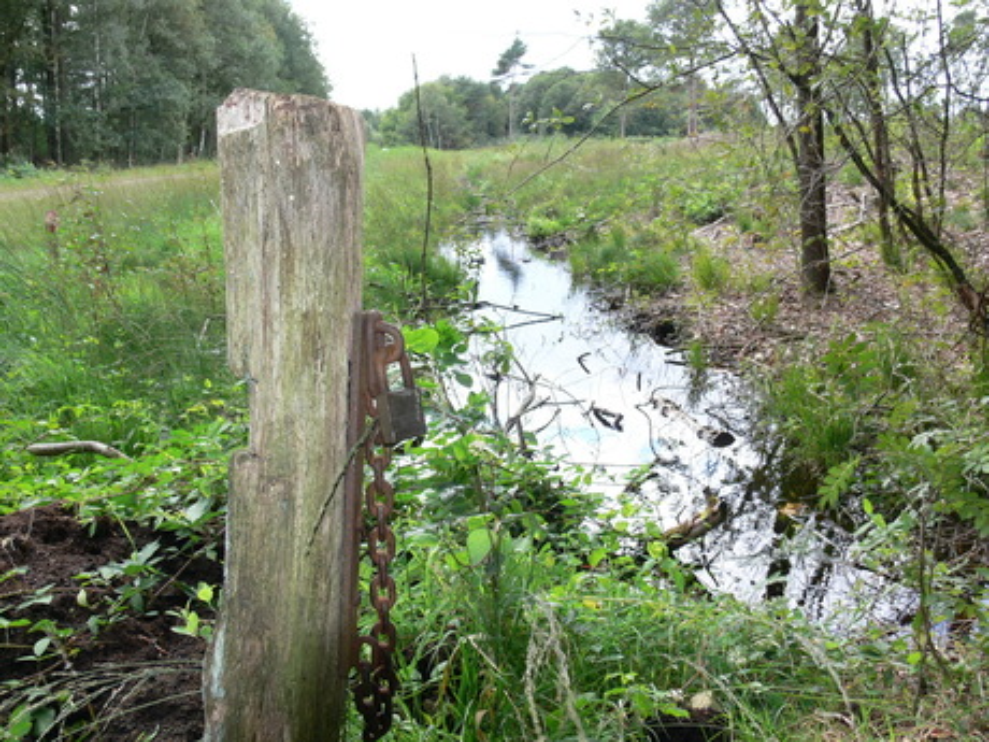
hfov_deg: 52.6
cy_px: 371
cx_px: 494
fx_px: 1000
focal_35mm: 35
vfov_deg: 40.7
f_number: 4
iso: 80
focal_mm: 7.4
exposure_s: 1/80
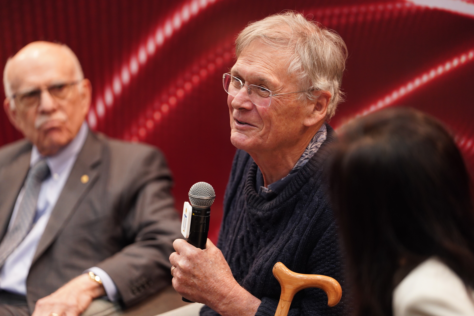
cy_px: 158
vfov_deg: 7.8
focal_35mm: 176
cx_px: 237
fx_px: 2317
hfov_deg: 11.7
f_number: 2.8
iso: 1600
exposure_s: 1/160
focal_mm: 176
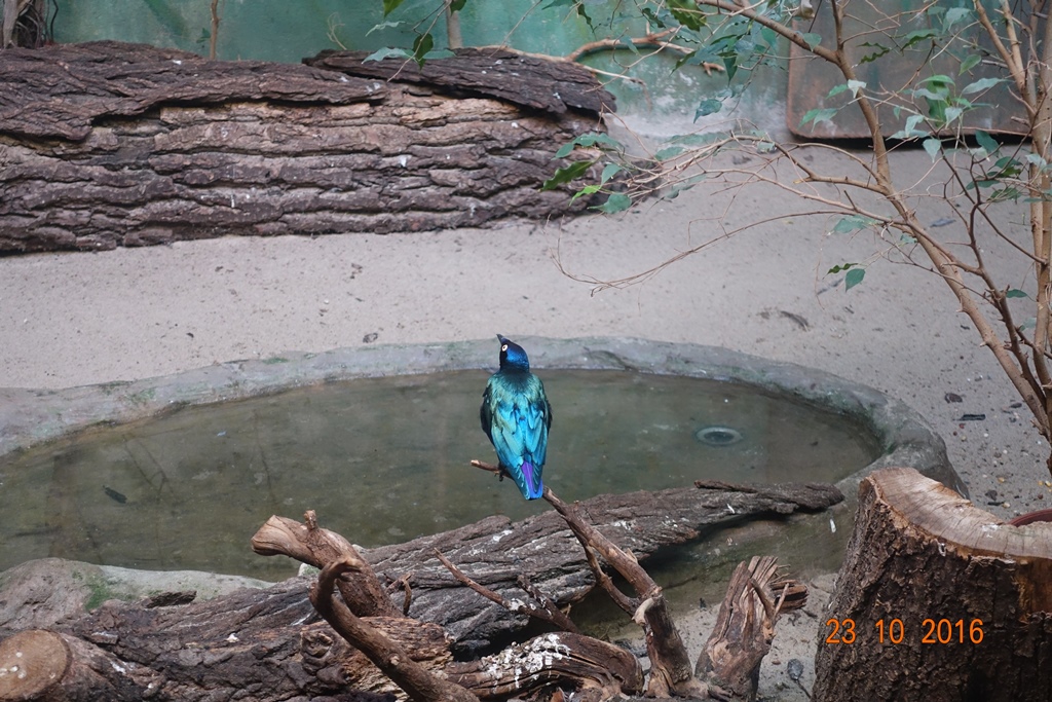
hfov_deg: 28.8
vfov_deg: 19.5
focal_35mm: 70
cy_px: 351
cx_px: 526
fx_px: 2046
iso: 800
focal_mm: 25.7
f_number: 2.8
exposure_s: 1/25
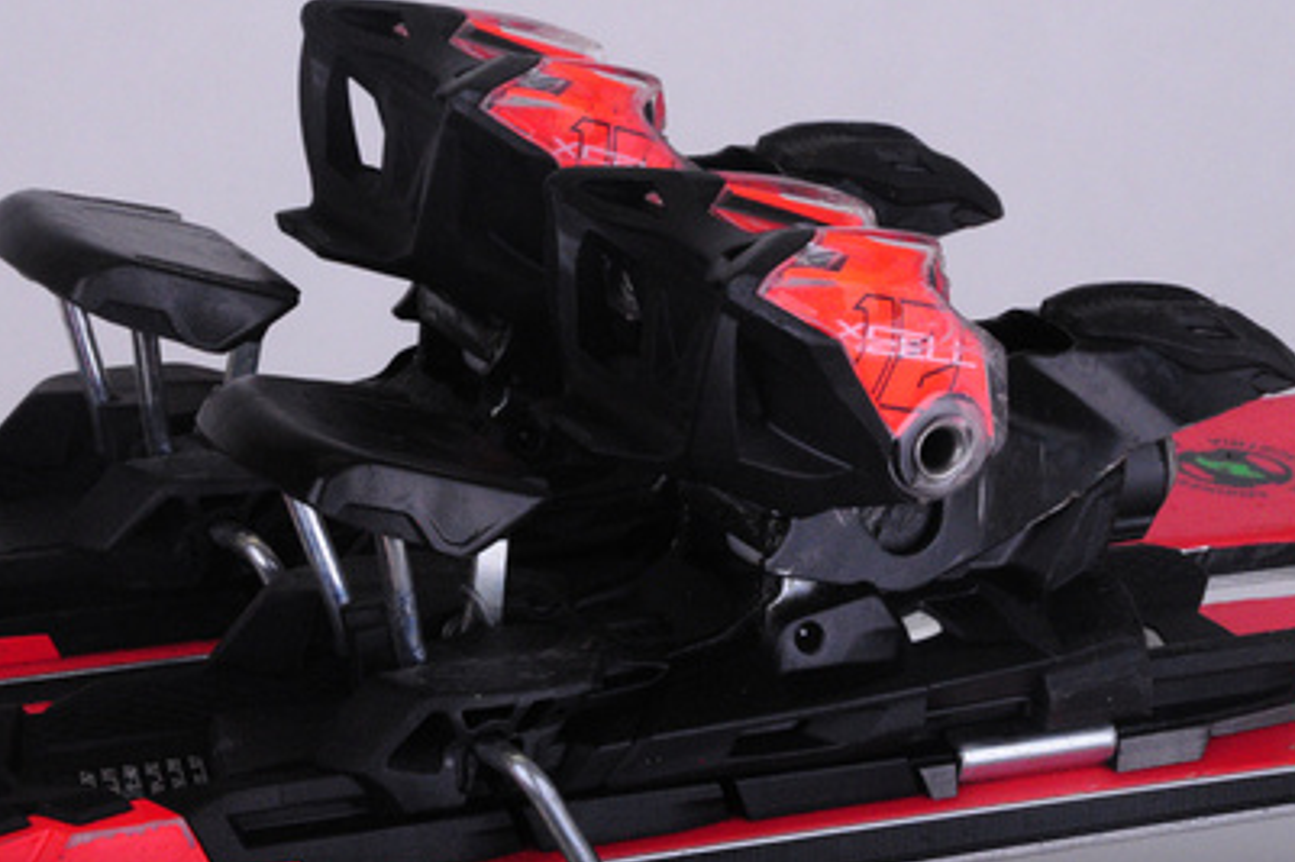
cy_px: 402
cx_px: 594
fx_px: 6348
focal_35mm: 177
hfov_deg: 11.6
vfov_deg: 7.8
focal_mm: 105
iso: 3200
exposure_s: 1/200
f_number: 20
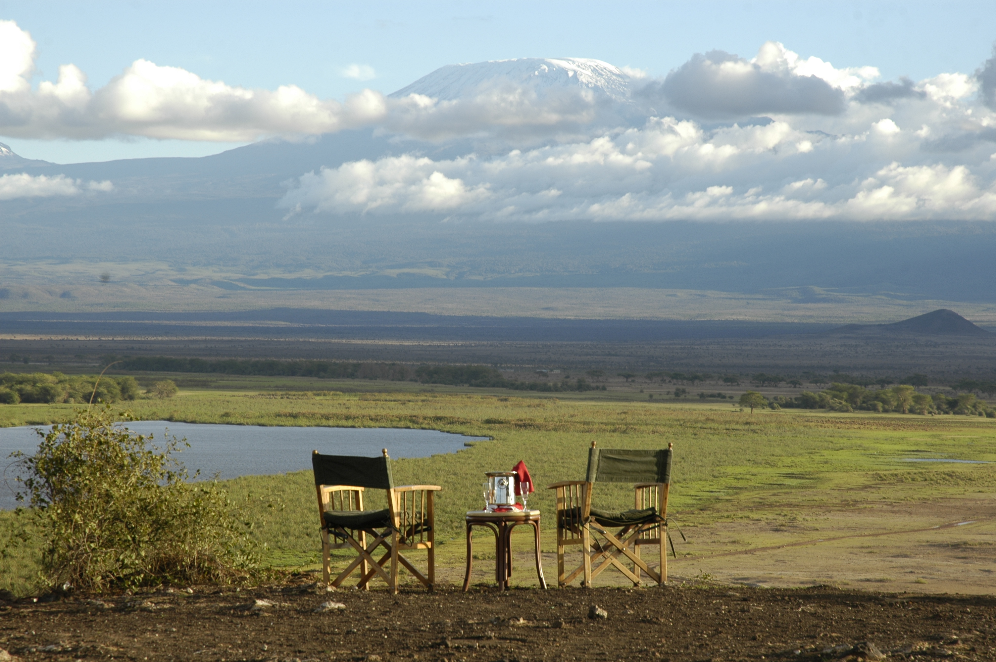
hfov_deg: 19.5
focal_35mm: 105
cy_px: 331
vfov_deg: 13.0
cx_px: 498
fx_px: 2902
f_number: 9
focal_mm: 70
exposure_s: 1/125
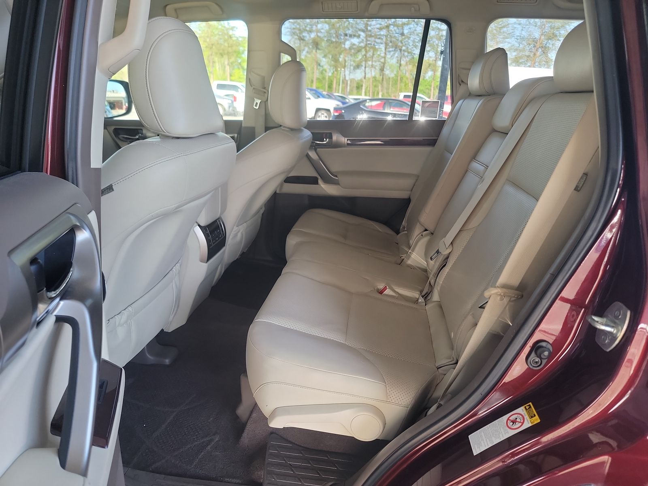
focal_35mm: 24
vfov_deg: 56.8
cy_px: 243
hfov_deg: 71.6
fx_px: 449
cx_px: 324
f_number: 1.8
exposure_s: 1/59
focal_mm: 6.7
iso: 136
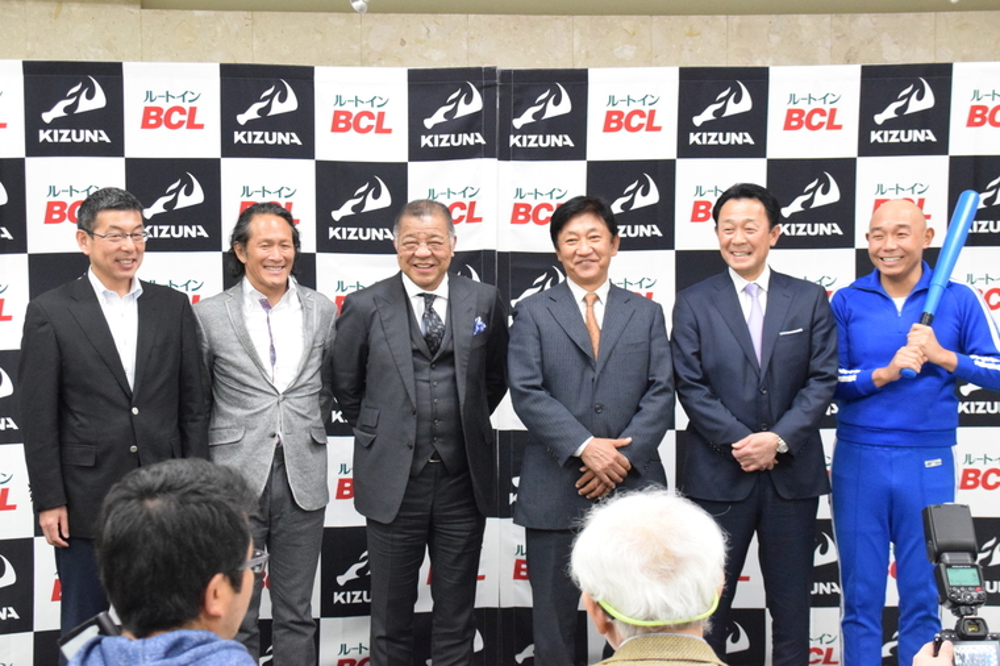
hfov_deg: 33.4
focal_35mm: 60
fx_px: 1666
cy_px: 333
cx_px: 500
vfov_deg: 22.6
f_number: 6.3
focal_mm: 40
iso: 6400
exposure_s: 1/160
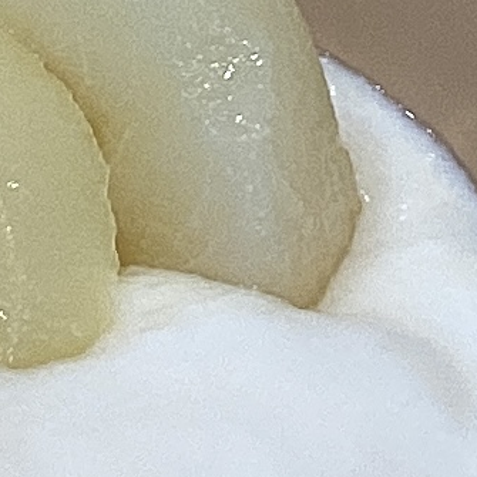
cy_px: 167
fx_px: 4163
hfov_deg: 6.5
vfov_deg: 6.6
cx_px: 419
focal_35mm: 267
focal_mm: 3.3
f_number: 2.4
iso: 64
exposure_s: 1/50
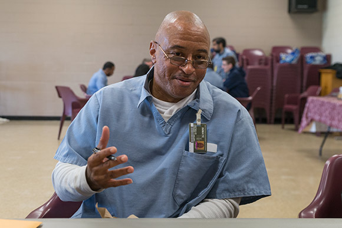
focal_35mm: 46
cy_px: 114
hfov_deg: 42.7
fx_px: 437
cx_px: 171
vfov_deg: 29.3
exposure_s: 1/90
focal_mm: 46
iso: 800
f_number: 5.6
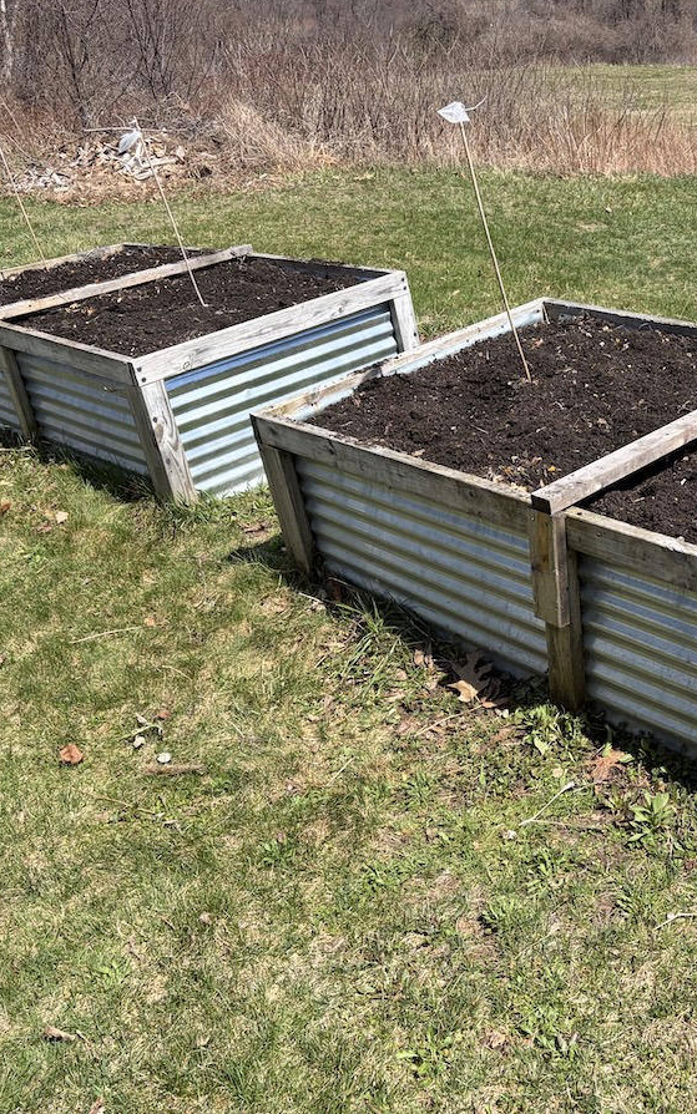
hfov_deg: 33.2
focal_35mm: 37
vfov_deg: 52.7
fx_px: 1124
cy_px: 555
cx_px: 585
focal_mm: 5.96
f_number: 1.6
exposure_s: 1/2283
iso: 50
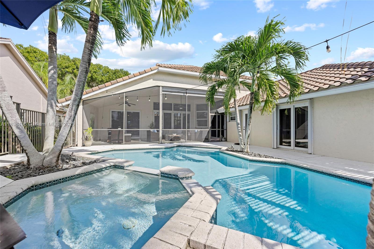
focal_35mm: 14
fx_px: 145
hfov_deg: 104.3
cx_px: 187
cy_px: 124
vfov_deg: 81.2
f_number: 8
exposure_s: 1/60
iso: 64
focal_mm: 14
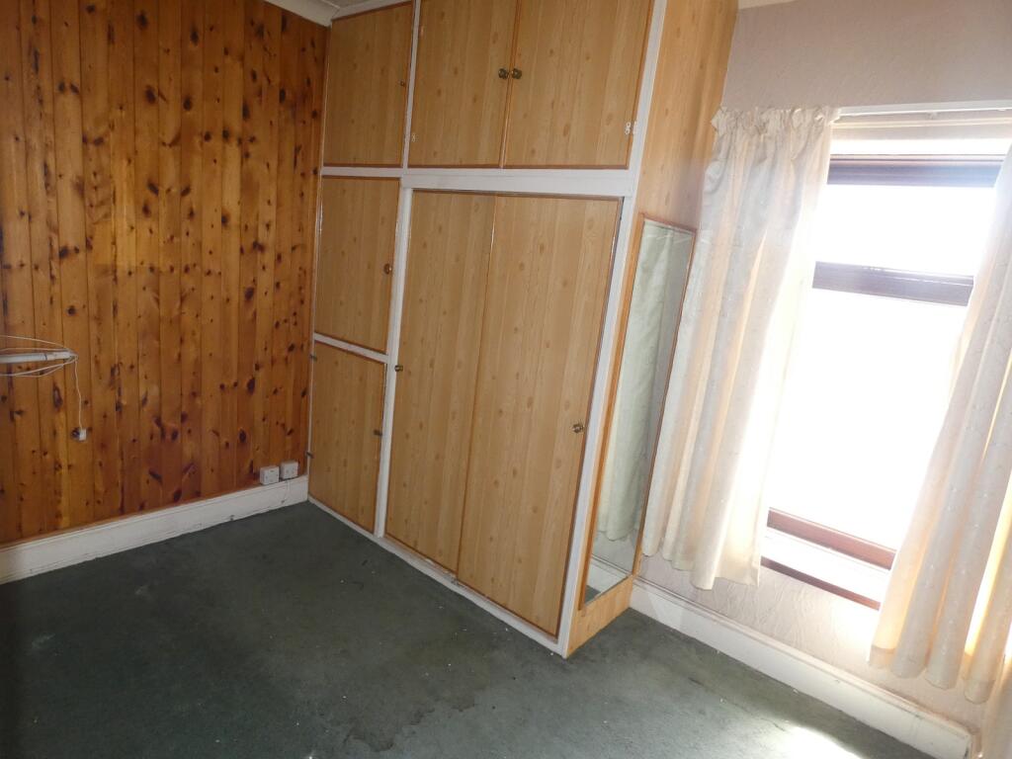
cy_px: 380
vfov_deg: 66.0
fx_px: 585
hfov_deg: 81.7
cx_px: 506
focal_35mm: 20
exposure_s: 1/125
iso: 500
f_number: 2.8
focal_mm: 3.6
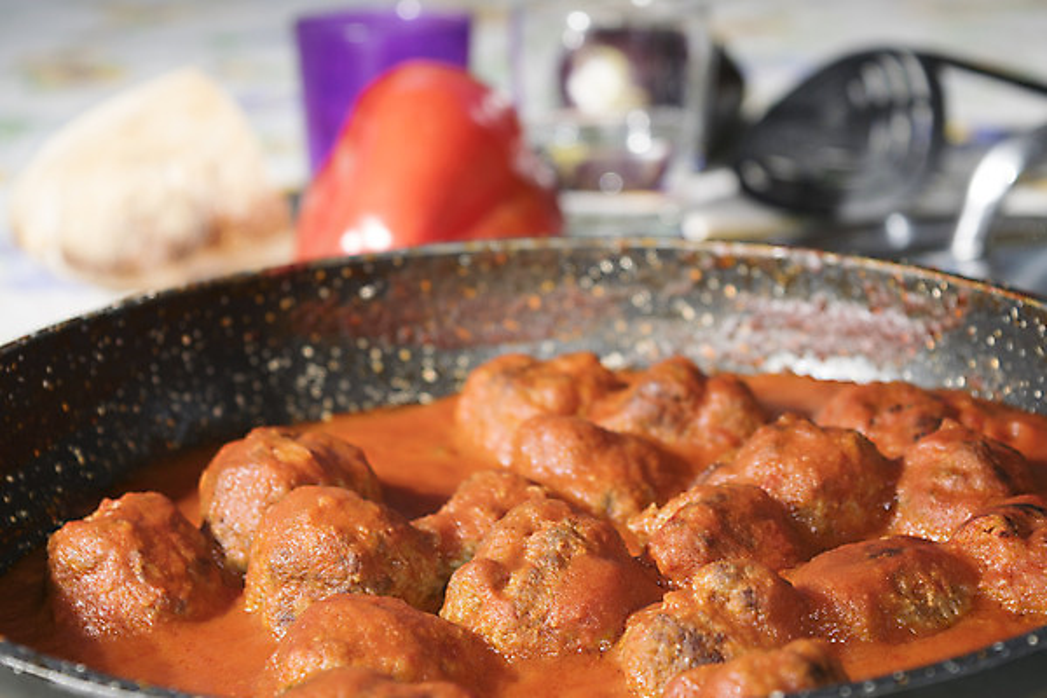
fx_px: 2399
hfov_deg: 24.6
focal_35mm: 82
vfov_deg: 16.6
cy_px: 349
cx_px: 524
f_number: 5.6
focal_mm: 55
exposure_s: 1/80
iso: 100
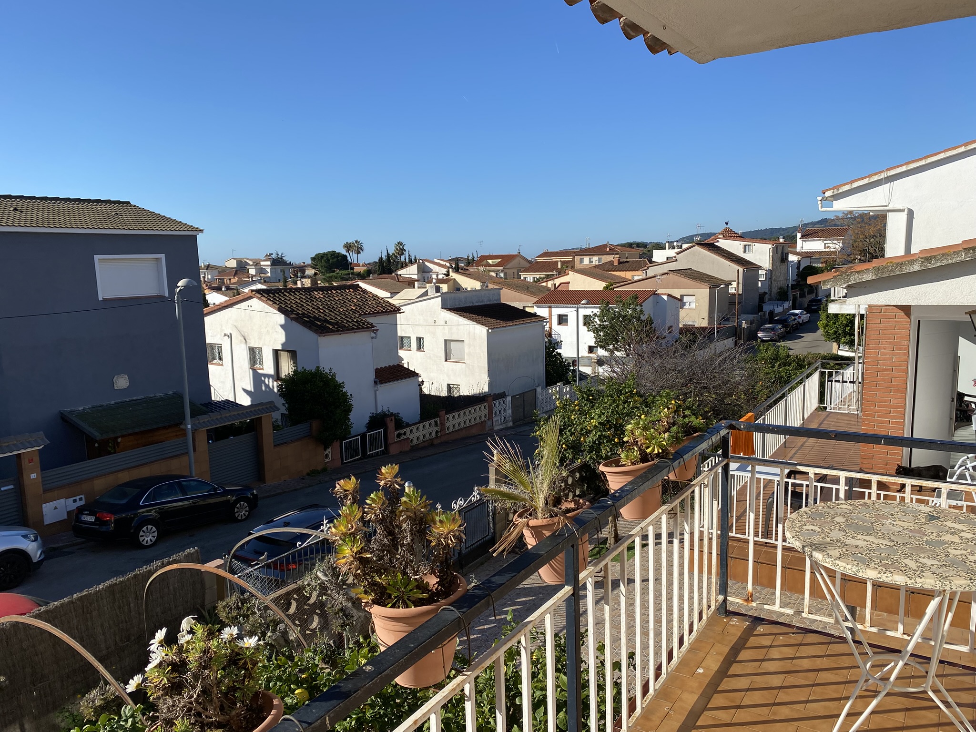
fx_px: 733
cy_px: 366
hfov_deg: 67.3
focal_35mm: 26
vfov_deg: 53.1
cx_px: 488
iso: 32
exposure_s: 1/3497
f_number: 1.8
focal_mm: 4.25
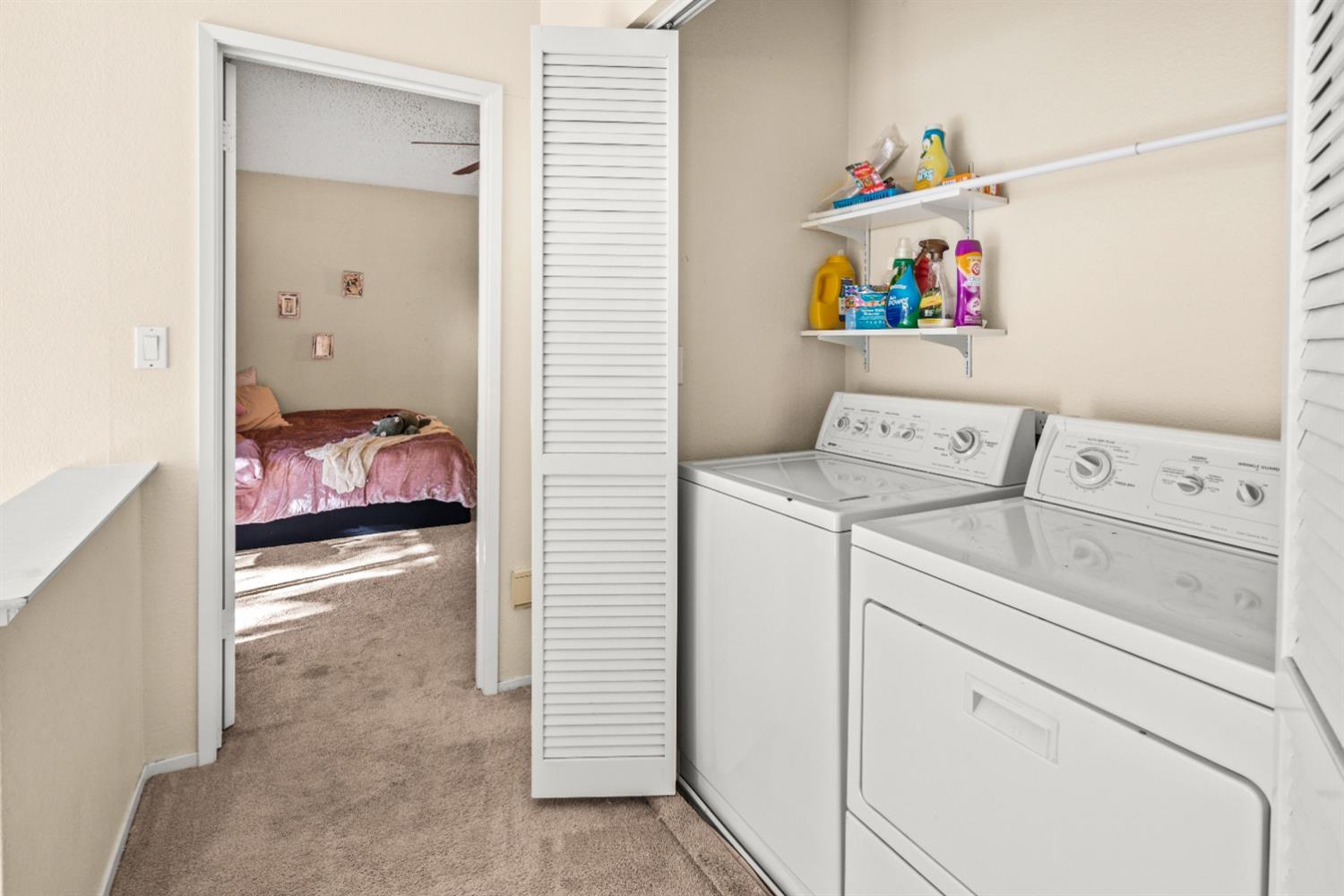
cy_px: 448
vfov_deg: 70.4
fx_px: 635
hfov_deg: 93.3
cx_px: 672
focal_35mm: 17
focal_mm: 17
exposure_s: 1
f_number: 8
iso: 100
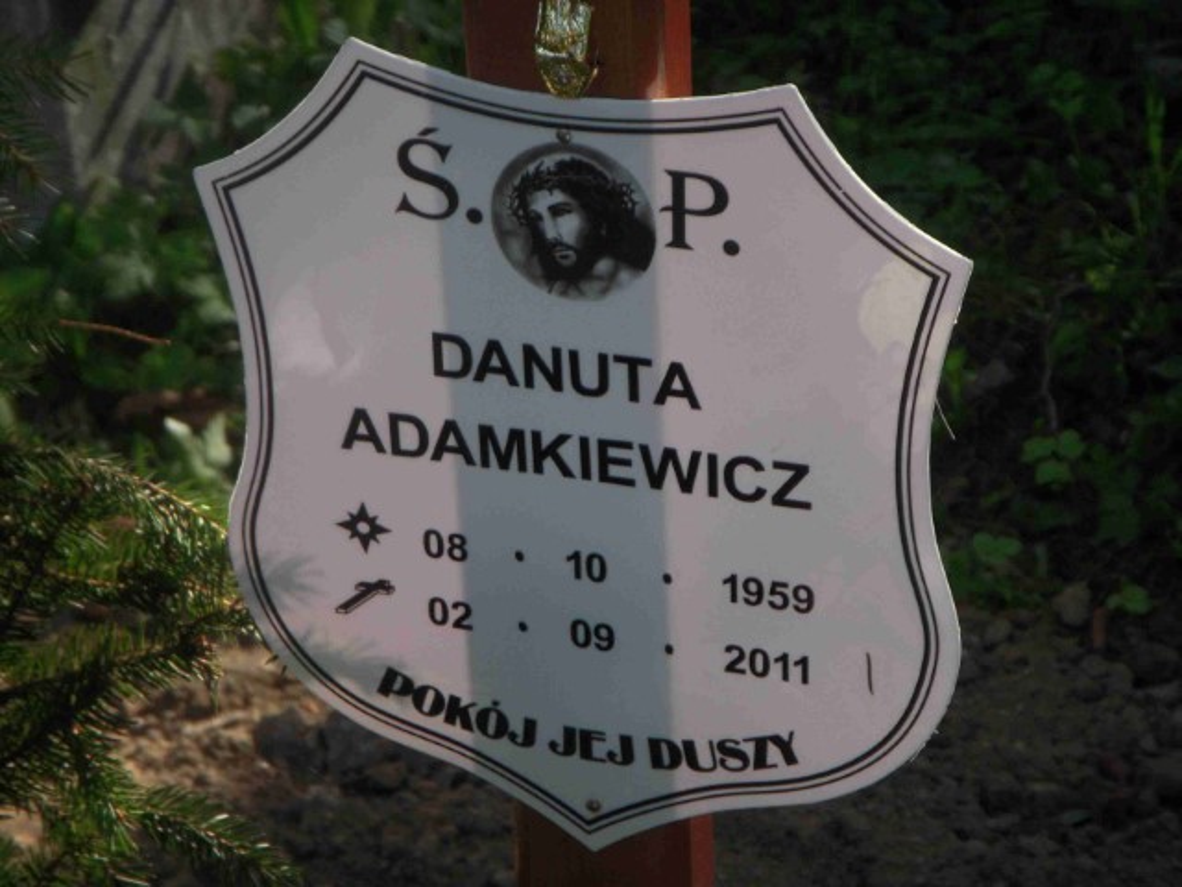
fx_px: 3893
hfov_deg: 17.3
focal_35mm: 114
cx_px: 591
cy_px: 444
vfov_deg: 13.0
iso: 100
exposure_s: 1/125
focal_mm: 18.9
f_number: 4.2
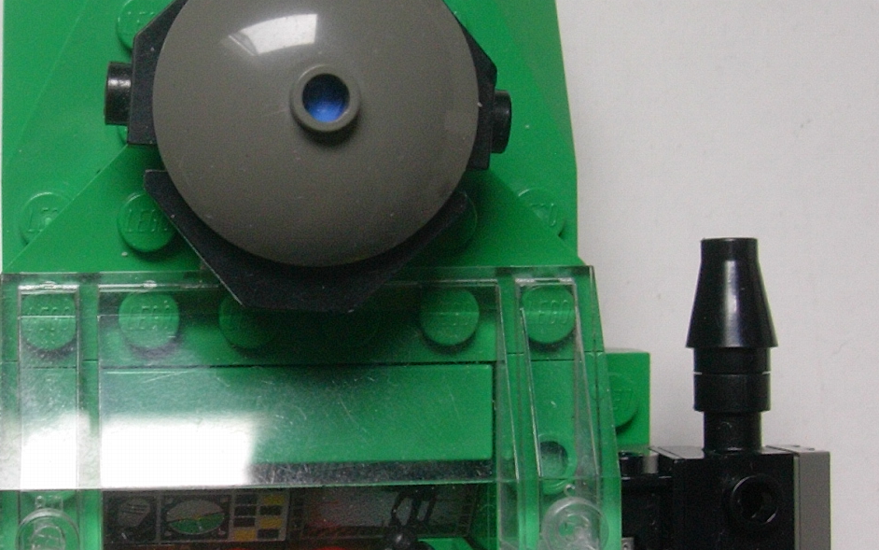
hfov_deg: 25.1
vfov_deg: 16.1
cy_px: 146
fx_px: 1941
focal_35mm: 81
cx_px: 174
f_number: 2.9
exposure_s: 1/117
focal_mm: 6.7
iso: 70
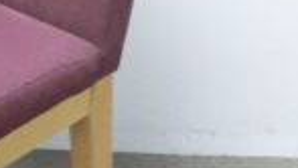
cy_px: 6
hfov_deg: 11.6
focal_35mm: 180
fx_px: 1424
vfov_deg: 6.7
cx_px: -109
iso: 800
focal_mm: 6.9
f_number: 3.9
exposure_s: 1/25
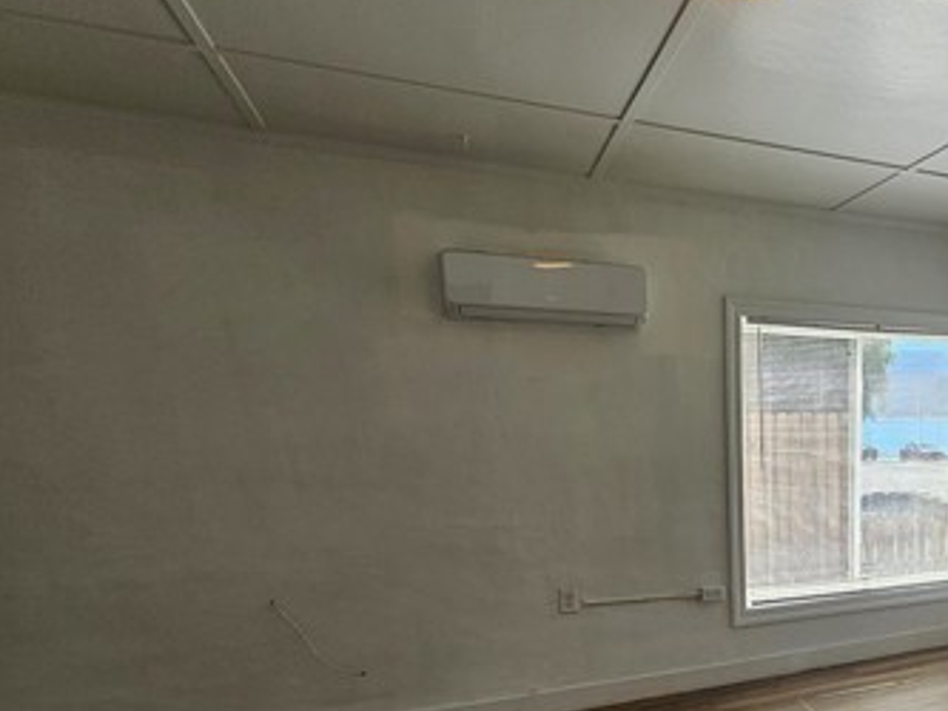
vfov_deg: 52.0
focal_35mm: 25
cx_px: 840
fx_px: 685
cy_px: 552
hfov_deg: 59.8
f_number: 2.2
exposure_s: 1/239
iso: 50
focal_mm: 2.2
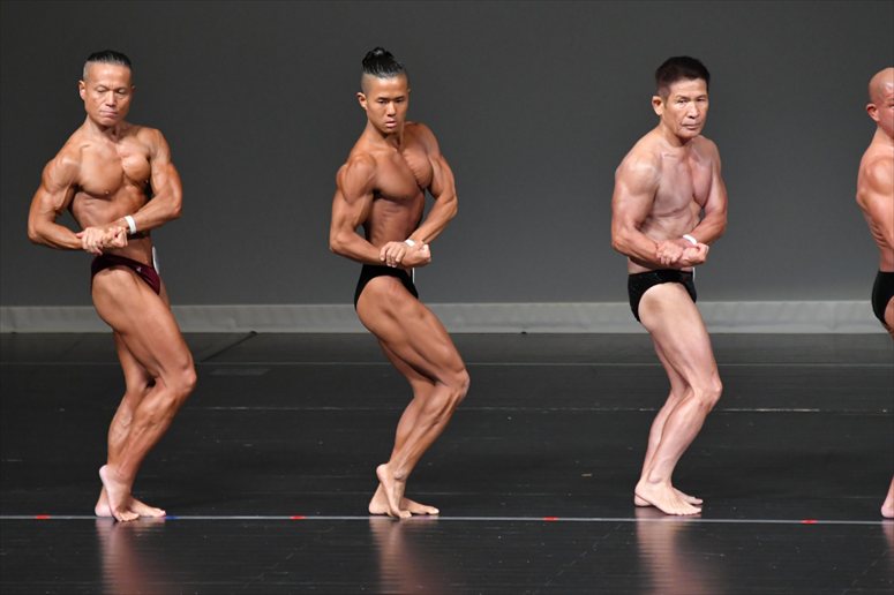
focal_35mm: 345
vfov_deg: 4.0
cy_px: 298
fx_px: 8563
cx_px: 447
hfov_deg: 6.0
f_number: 5.6
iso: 4000
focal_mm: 230
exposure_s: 1/400
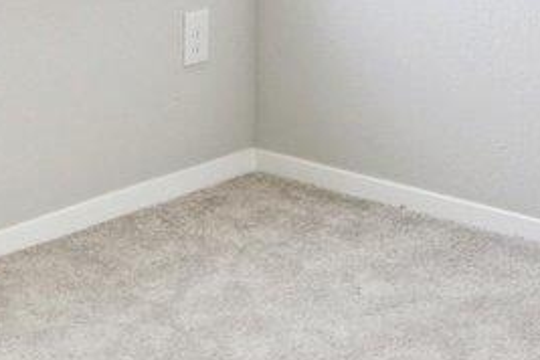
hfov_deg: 17.7
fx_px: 1725
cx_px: 362
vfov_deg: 10.9
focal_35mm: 115
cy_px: -341
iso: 125
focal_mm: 15
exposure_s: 1/15
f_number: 8
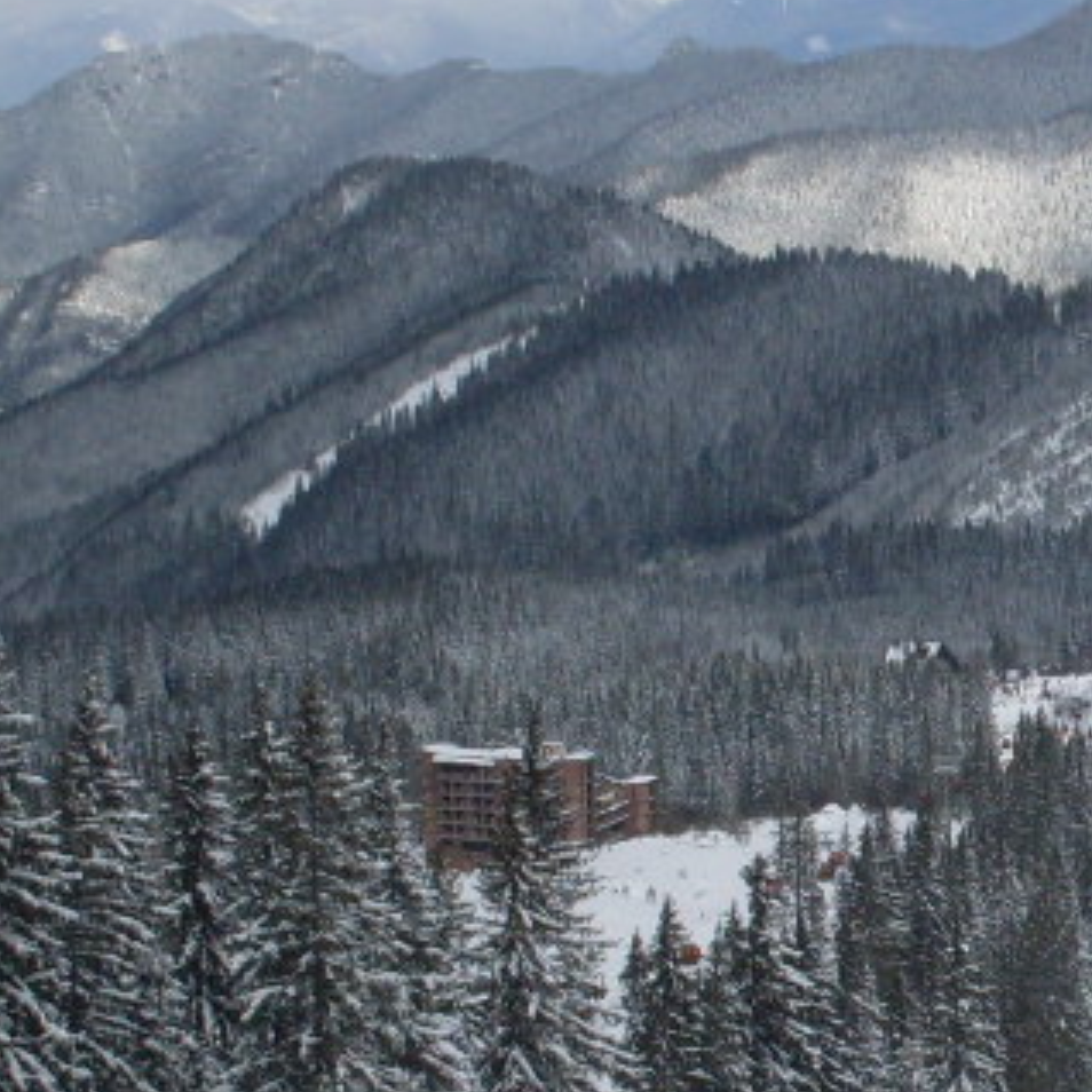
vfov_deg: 16.1
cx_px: 1150
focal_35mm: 108
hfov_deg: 15.7
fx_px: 3855
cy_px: 797
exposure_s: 1/500
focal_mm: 6.3
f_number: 8.4
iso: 80
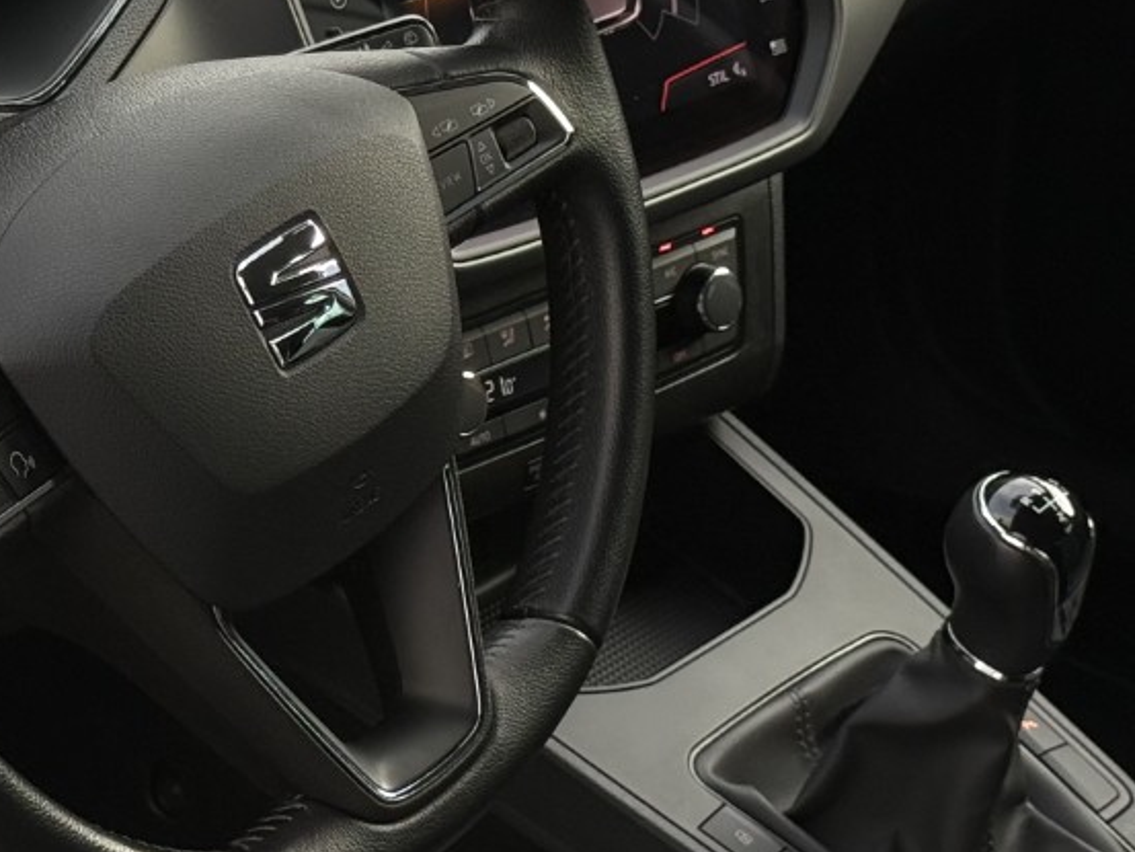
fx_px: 4099
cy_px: 392
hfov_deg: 15.7
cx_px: 298
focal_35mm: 125
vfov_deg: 11.9
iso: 64
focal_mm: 6.76
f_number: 1.78
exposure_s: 1/279
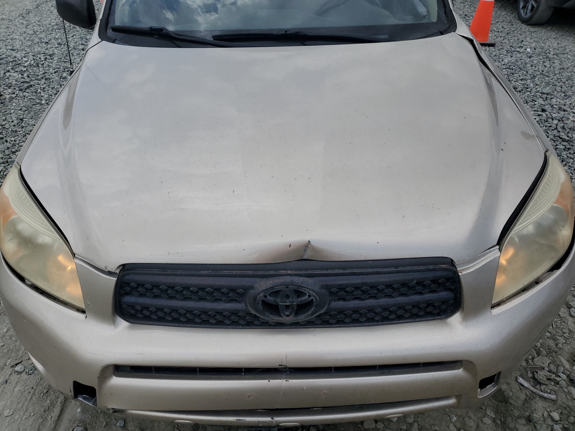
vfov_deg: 53.1
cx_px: 288
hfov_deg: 67.3
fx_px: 432
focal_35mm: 26
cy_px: 216
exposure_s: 1/5000
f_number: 1.5
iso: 50
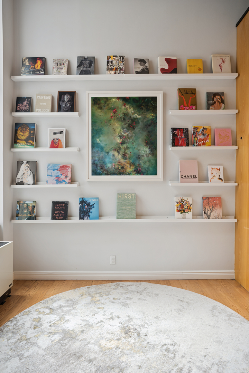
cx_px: 124
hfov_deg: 53.1
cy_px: 186
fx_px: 249
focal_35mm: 24
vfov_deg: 73.7
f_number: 8
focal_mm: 24
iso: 100
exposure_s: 1.3
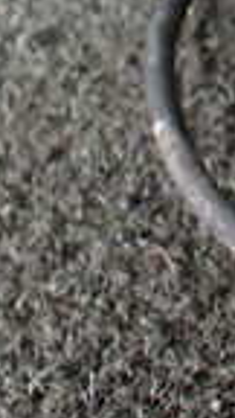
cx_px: 601
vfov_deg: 14.7
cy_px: -215
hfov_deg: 8.1
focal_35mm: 136
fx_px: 1507
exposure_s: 1/50
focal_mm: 5.4
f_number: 2.3
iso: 800
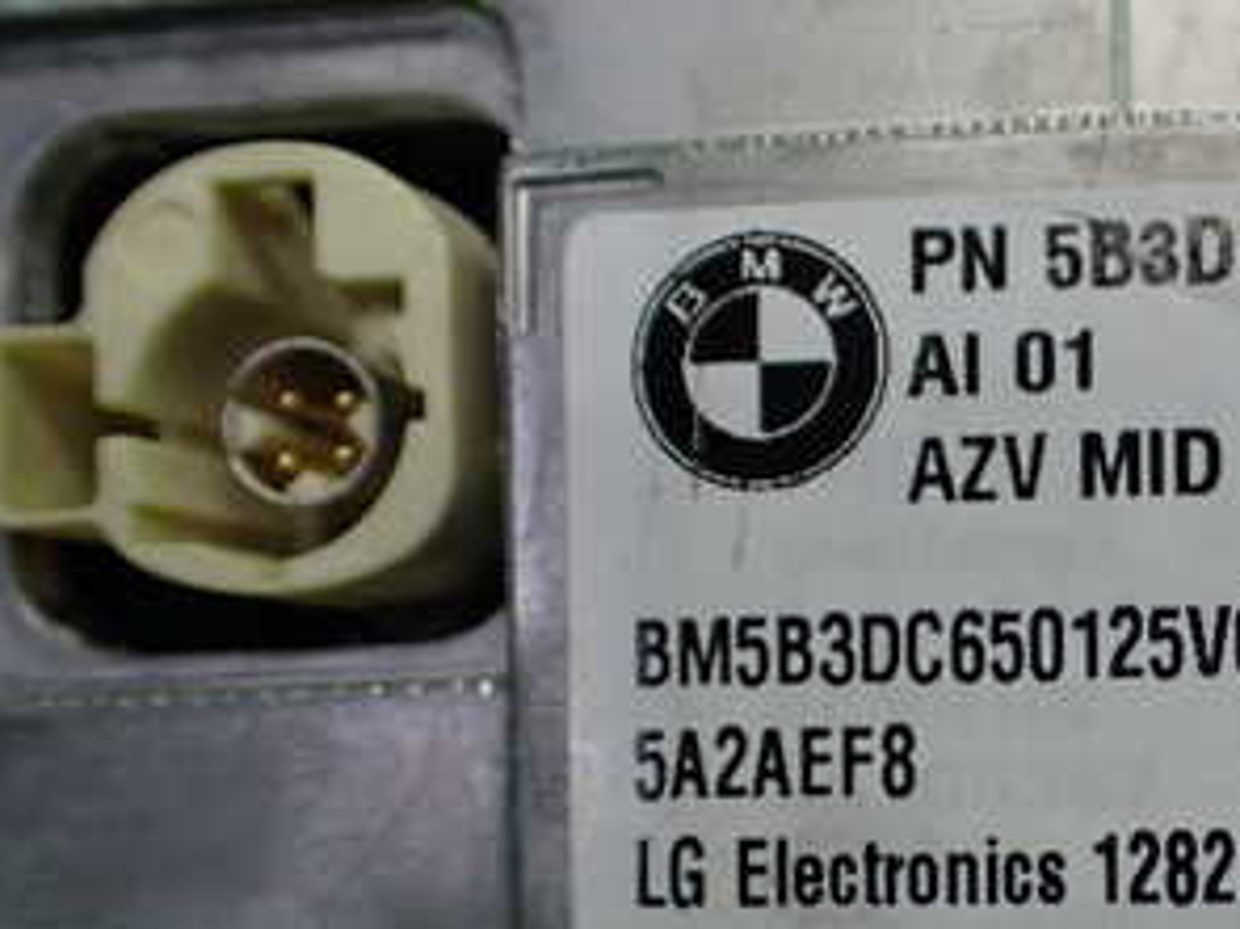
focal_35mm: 61
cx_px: 1253
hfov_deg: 29.5
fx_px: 2184
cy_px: 744
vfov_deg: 23.7
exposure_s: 1/125
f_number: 2.3
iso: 250
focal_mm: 5.4
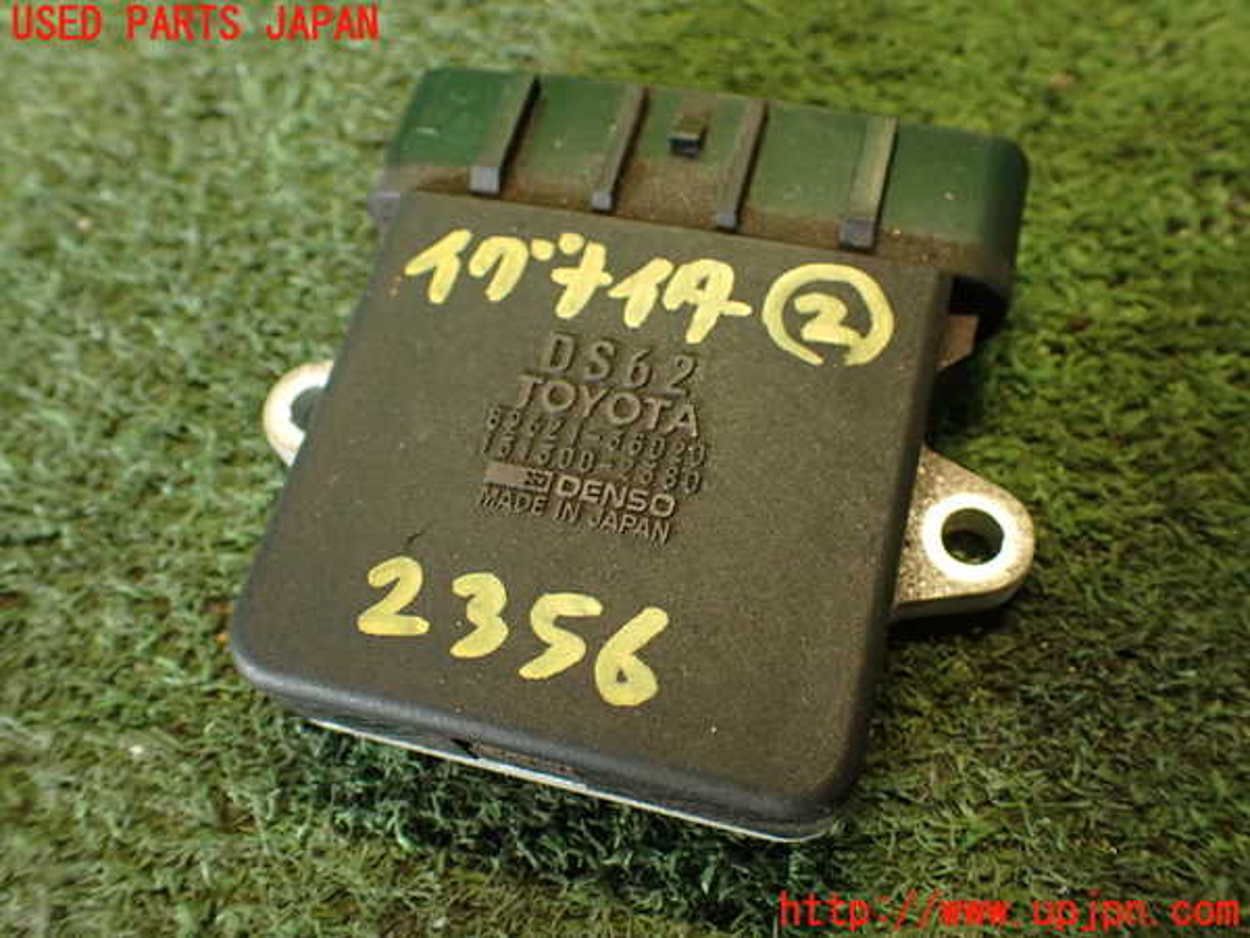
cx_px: 625
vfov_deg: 44.2
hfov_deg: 56.8
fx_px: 1156
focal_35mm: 32
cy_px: 469
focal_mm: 5.79
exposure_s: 1/30
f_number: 2.4
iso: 320
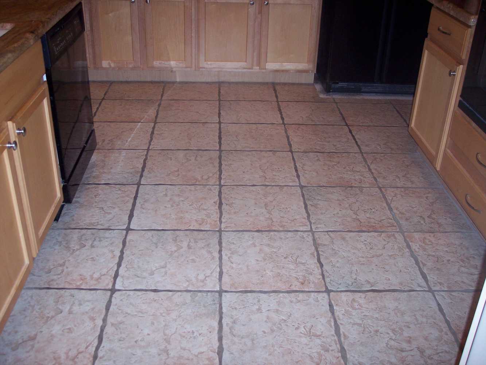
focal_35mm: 39
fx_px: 548
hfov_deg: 47.9
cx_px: 243
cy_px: 182
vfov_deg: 36.8
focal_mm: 8
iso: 140
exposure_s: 1/60
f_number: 2.8
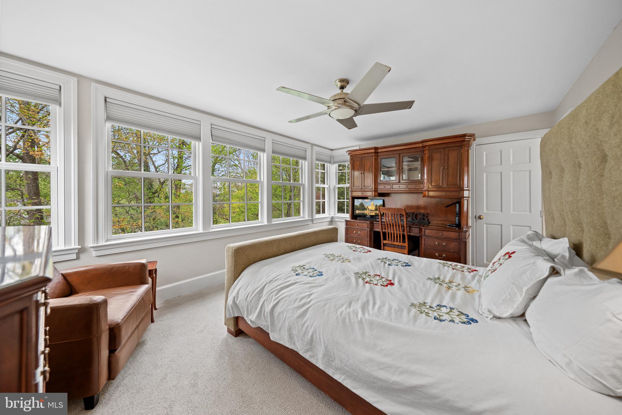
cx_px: 311
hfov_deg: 112.6
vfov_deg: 90.0
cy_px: 208
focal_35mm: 12
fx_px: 207
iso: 800
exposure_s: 1/50
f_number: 4
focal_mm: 12
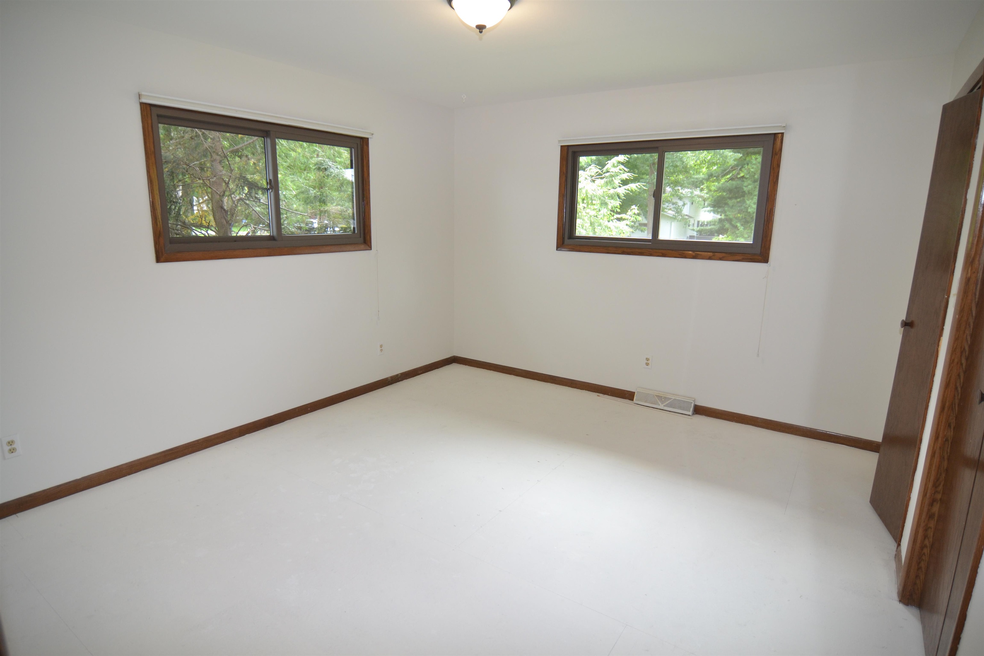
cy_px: 328
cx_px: 492
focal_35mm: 18
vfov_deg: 67.4
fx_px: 492
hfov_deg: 90.0
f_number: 4
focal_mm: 12
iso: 400
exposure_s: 1/60
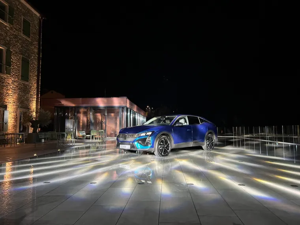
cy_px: 112
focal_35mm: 26
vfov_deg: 53.1
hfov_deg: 67.3
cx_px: 150
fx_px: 225
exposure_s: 1/33
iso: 500
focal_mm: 5.7
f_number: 1.5
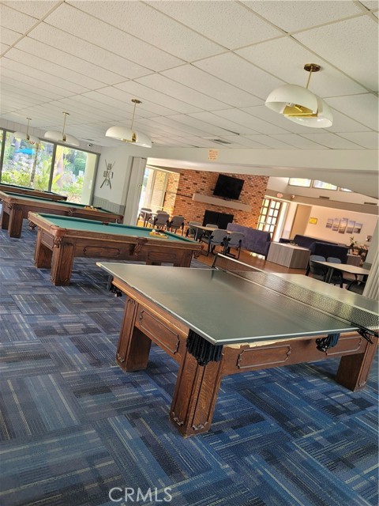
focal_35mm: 25
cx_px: 190
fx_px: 365
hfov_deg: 54.9
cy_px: 253
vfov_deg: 69.4
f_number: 1.8
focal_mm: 7
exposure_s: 1/120
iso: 200
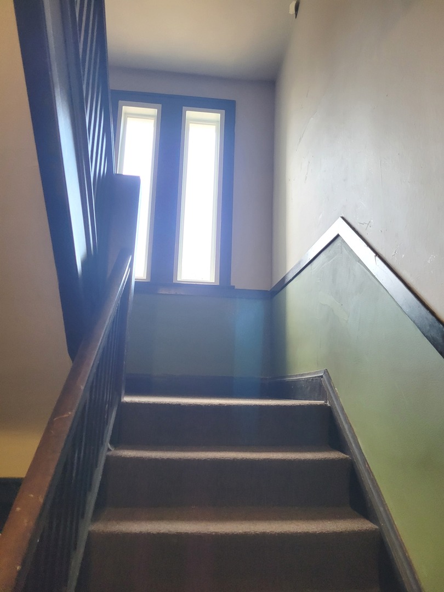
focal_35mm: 26
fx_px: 445
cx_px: 222
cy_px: 296
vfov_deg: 67.3
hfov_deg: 53.1
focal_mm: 5.4
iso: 320
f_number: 1.8
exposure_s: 1/120
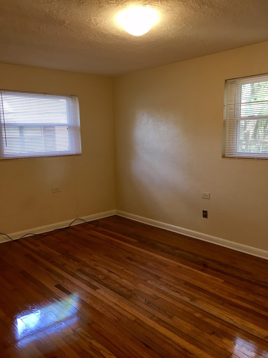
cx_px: 134
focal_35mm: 29
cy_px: 179
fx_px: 299
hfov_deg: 48.2
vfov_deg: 61.7
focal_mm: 4.15
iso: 64
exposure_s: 1/30
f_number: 2.2
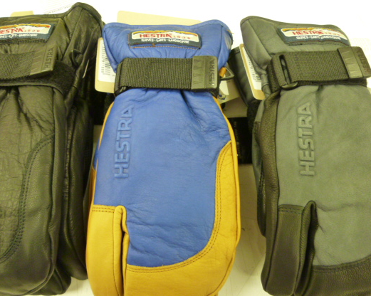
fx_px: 329
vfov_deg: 48.4
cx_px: 162
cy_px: 163
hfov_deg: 58.6
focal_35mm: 30
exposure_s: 1/20
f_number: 2.8
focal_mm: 4.5
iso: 400
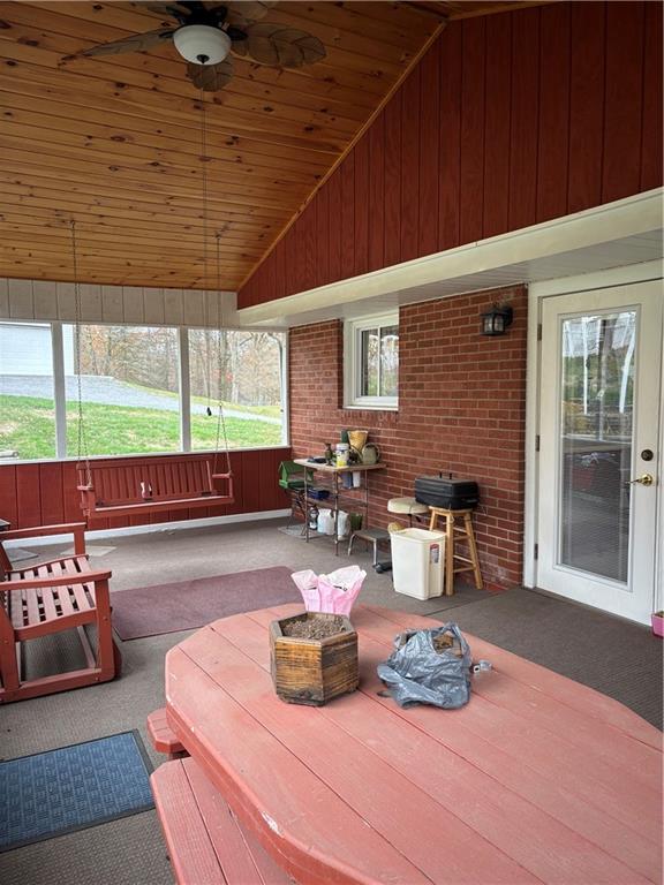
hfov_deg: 53.1
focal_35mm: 26
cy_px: 442
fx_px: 665
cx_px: 332
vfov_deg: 67.3
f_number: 1.6
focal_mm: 5.96
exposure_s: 1/110
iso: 125
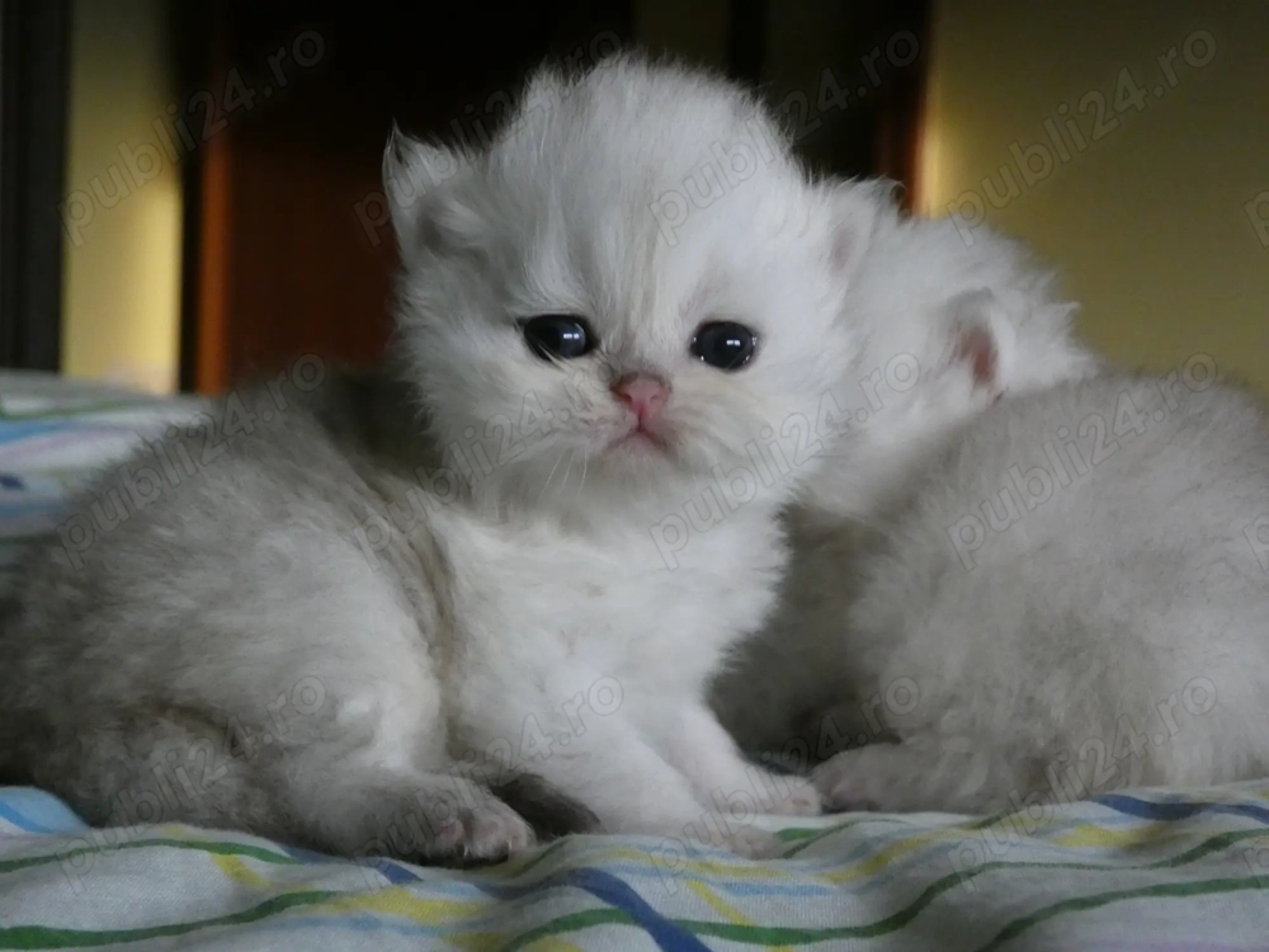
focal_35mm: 66
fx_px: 2420
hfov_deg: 29.4
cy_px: 476
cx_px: 634
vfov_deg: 22.3
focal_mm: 11.9
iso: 1000
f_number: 4.2
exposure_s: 1/80
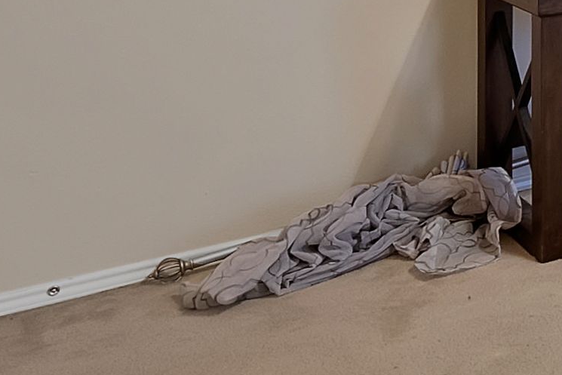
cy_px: -228
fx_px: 1046
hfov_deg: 19.4
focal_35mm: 67
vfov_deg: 17.7
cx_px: 1090
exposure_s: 1/2
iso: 640
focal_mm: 12
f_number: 9
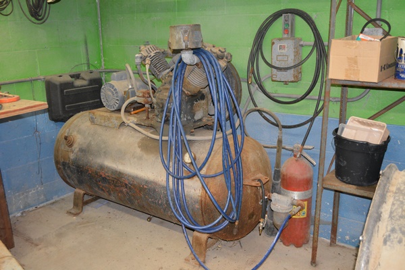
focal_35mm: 36
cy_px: 135
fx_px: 405
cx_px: 202
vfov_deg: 36.9
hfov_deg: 53.1
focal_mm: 24
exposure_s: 1/60
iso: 2200
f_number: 4
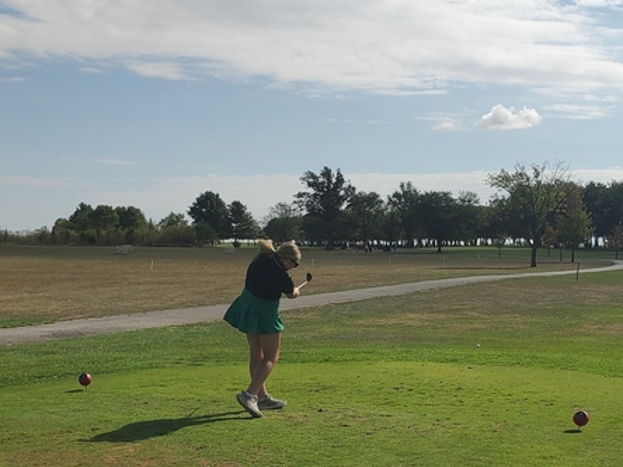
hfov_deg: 32.2
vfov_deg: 24.2
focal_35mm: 60
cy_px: 331
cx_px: 330
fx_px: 1080
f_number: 2.4
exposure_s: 1/3264
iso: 50
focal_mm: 4.3
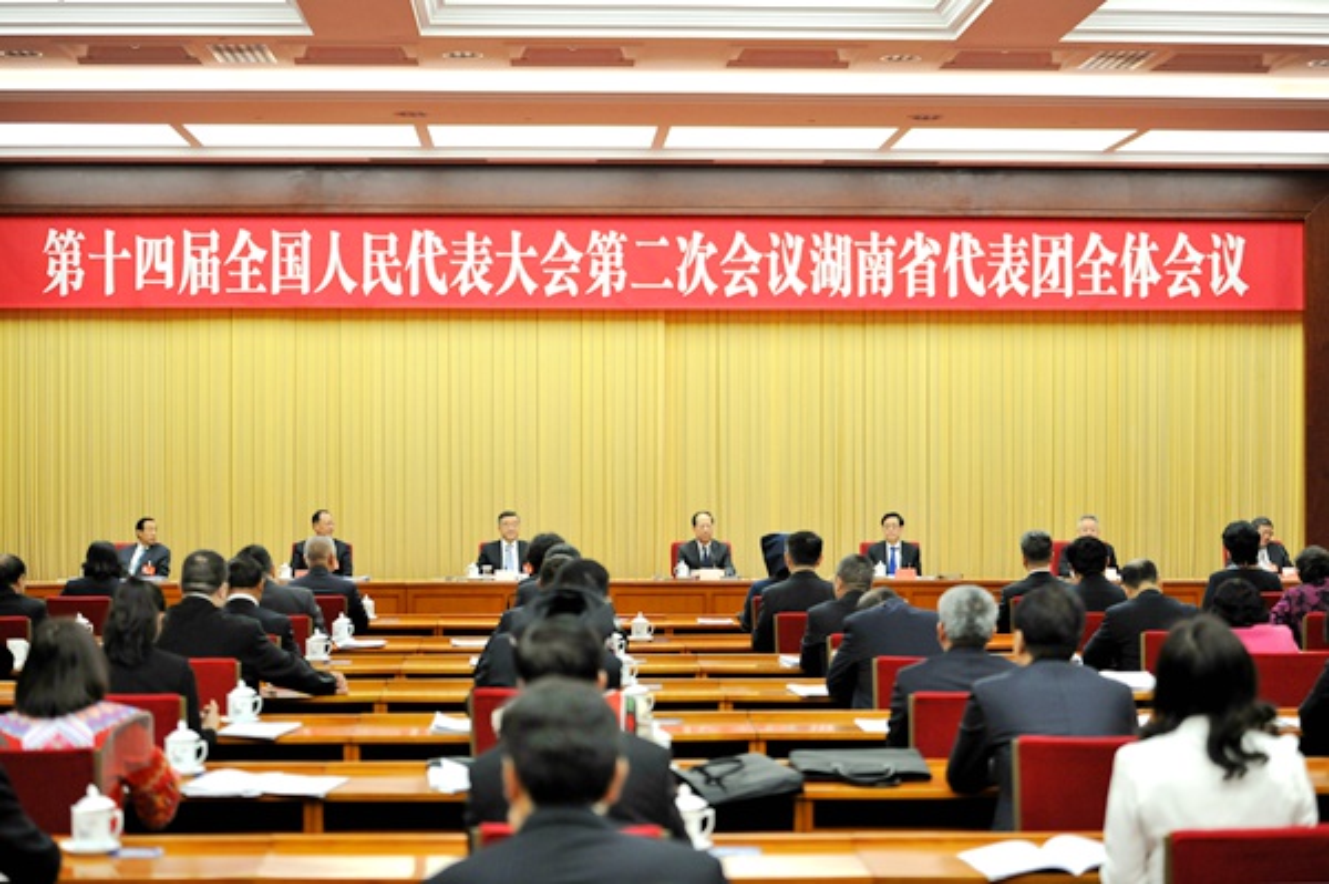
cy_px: 442
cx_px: 664
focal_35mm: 70
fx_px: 2582
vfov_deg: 19.4
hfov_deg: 28.9
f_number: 2.8
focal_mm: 70
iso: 1600
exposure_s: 1/400
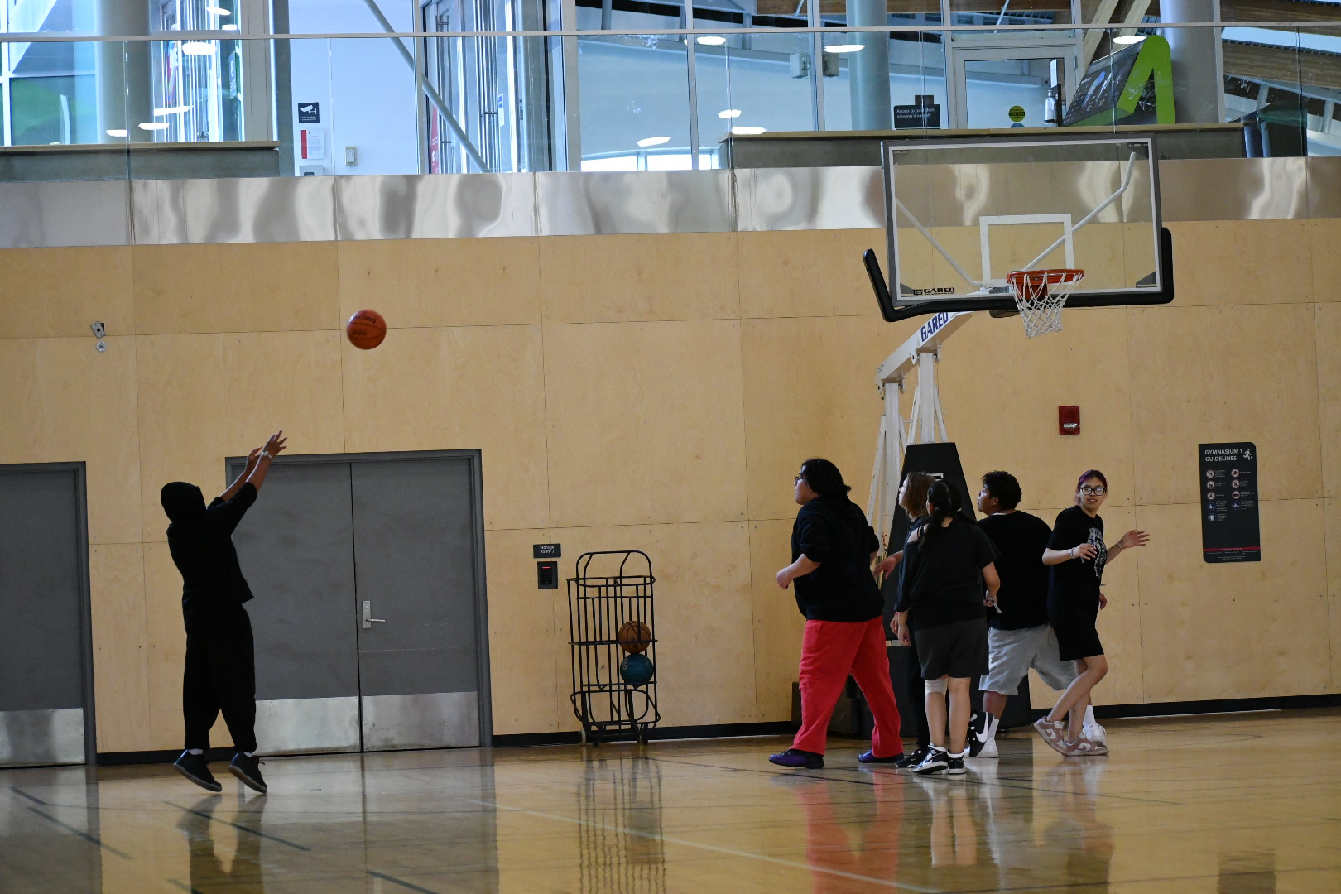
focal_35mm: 112
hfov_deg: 18.3
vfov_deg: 12.2
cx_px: 670
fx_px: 4172
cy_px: 447
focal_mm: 75
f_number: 4.8
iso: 2800
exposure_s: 1/500
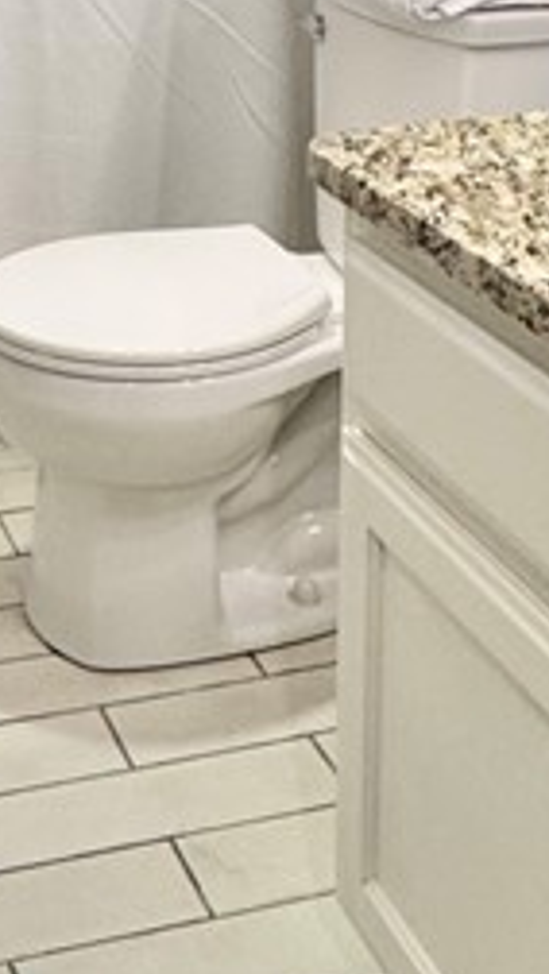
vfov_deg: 29.7
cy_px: -147
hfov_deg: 18.5
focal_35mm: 62
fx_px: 1602
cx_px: -89
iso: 200
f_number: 2.2
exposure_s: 1/120
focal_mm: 2.22
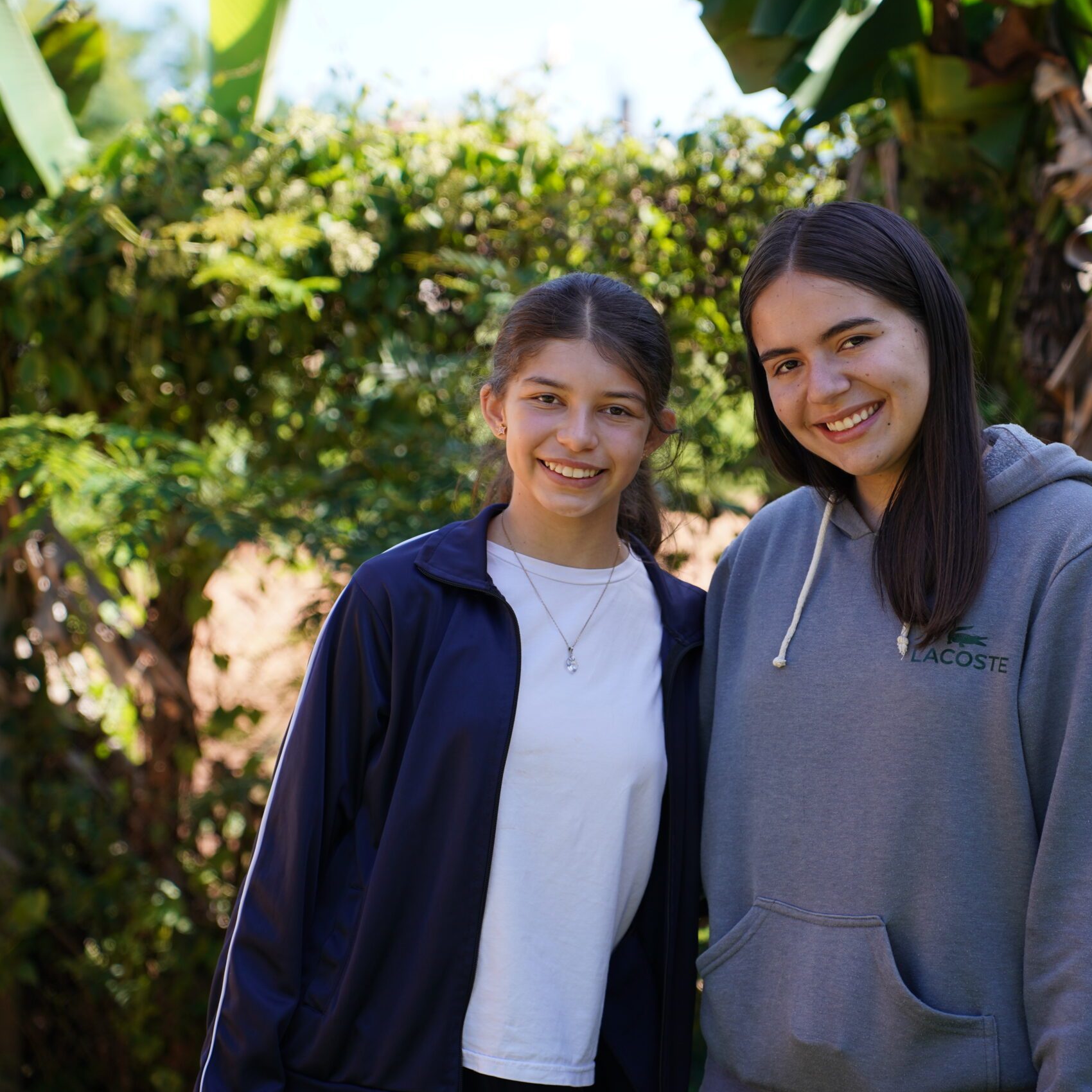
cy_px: 546
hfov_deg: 18.1
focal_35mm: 96
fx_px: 3426
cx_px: 668
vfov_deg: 18.1
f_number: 2.8
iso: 100
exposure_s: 1/400
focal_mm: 75
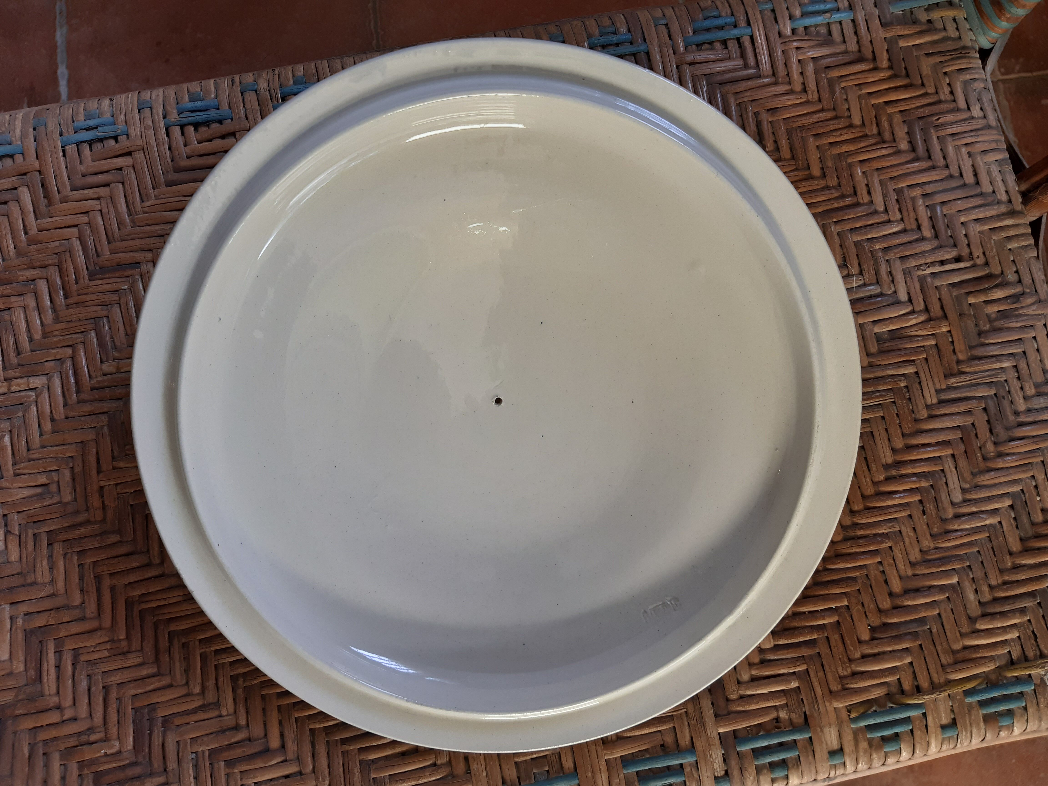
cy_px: 393
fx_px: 787
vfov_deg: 53.1
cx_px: 524
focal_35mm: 26
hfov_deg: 67.3
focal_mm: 3.92
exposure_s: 1/100
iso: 50
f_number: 1.7
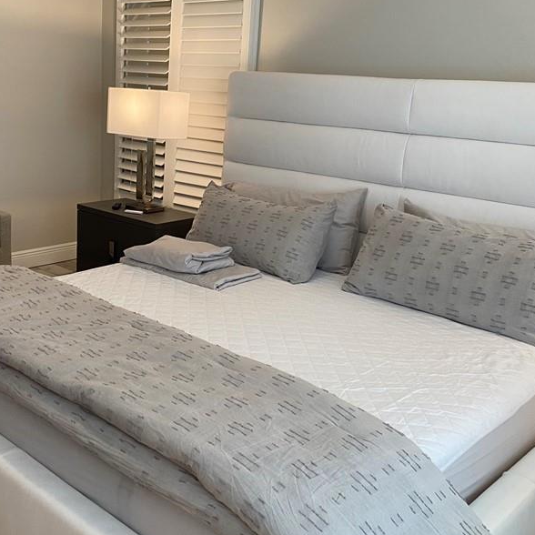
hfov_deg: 41.2
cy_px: 223
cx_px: 170
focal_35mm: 40
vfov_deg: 41.7
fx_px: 699
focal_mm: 4.25
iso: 125
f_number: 1.8
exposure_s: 1/60
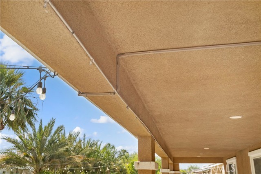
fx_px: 254
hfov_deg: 54.4
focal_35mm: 35
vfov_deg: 37.9
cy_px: 87
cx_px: 130
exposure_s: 1/125
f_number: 7.1
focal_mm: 35
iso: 640
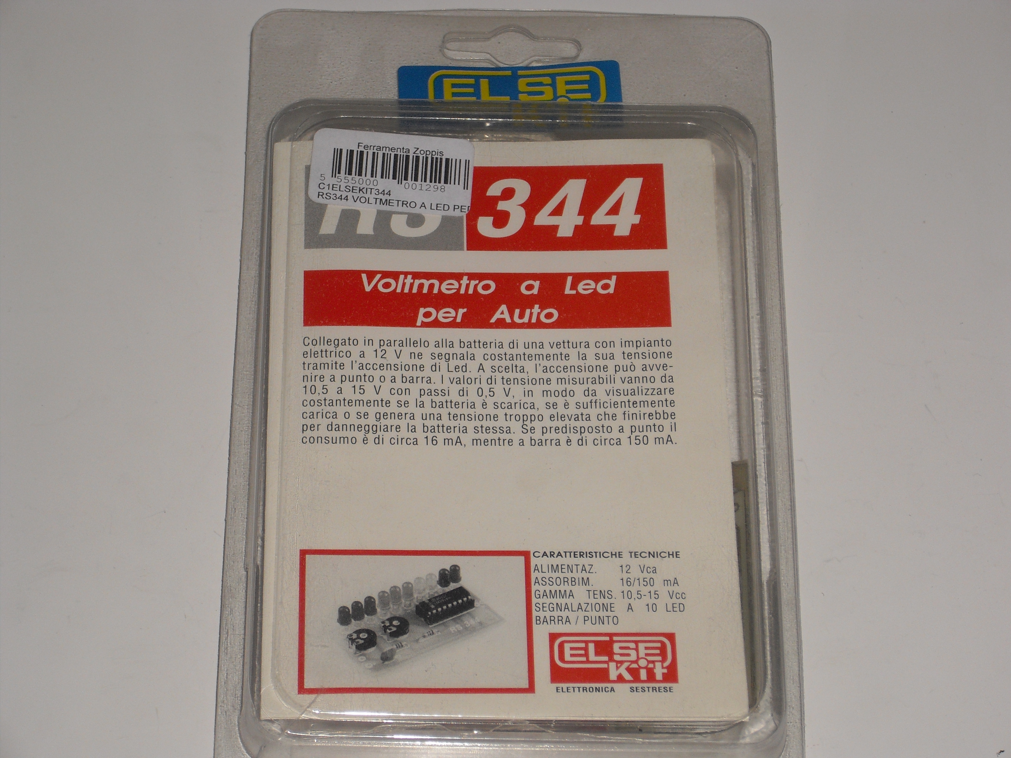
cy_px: 379
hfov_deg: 17.4
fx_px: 3300
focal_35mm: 113
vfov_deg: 13.1
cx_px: 506
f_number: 5.2
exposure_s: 1/60
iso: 100
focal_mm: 18.6
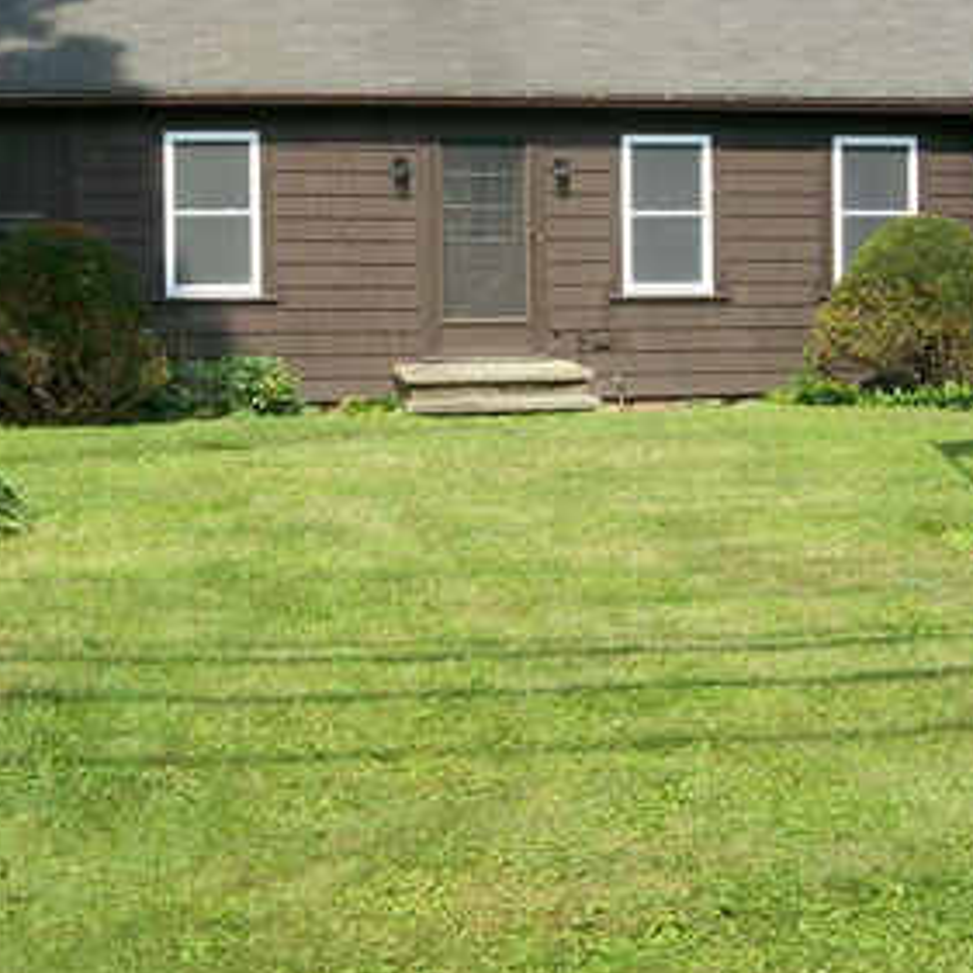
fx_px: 1844
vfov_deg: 29.4
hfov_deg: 29.6
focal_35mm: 58
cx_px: 471
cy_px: 327
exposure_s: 1/356
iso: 80
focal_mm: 6
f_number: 4.8
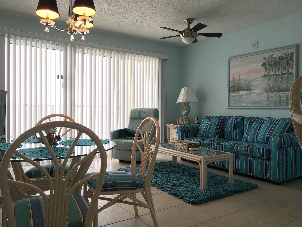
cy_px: 114
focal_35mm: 29
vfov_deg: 48.2
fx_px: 253
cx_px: 151
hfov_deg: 61.7
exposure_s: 1/40
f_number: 2.2
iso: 32
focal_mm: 4.15
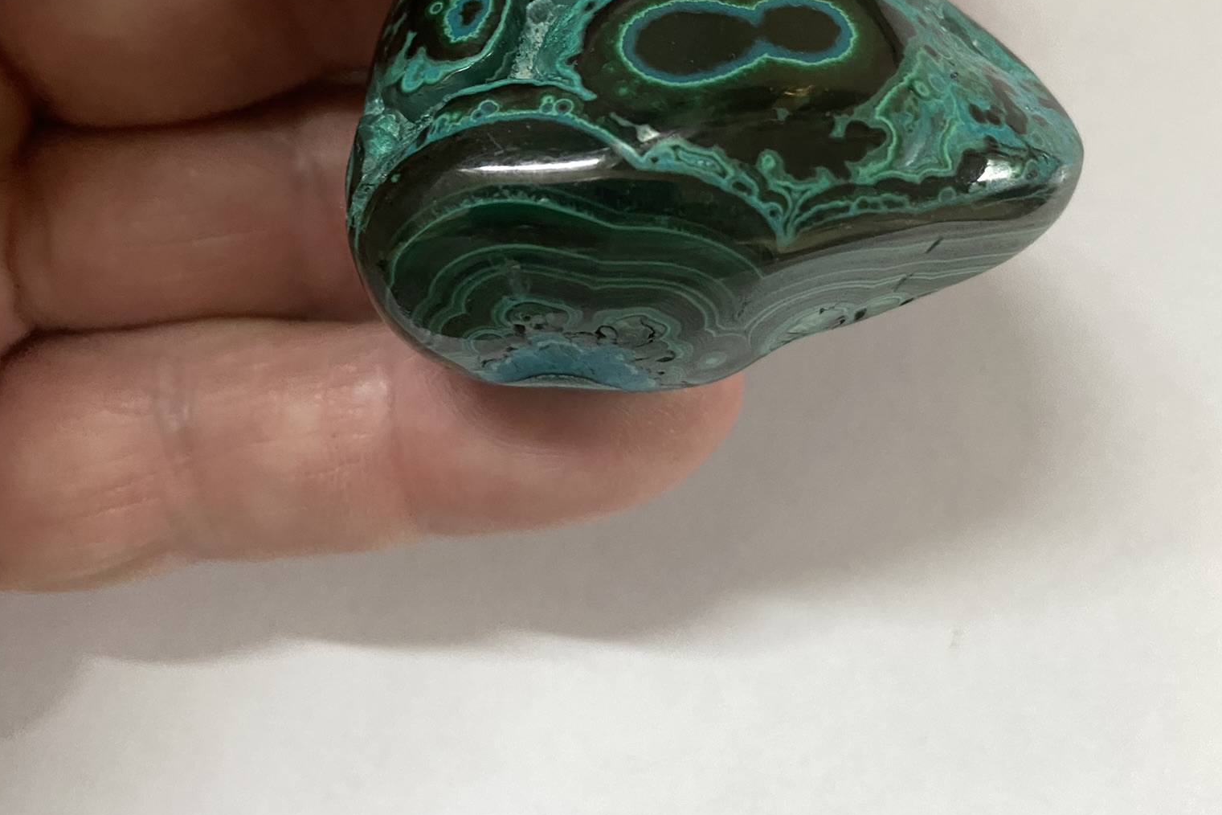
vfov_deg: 35.7
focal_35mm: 35
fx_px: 1188
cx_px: 610
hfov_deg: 54.4
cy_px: 92
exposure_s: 1/60
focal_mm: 4.25
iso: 400
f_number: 1.8
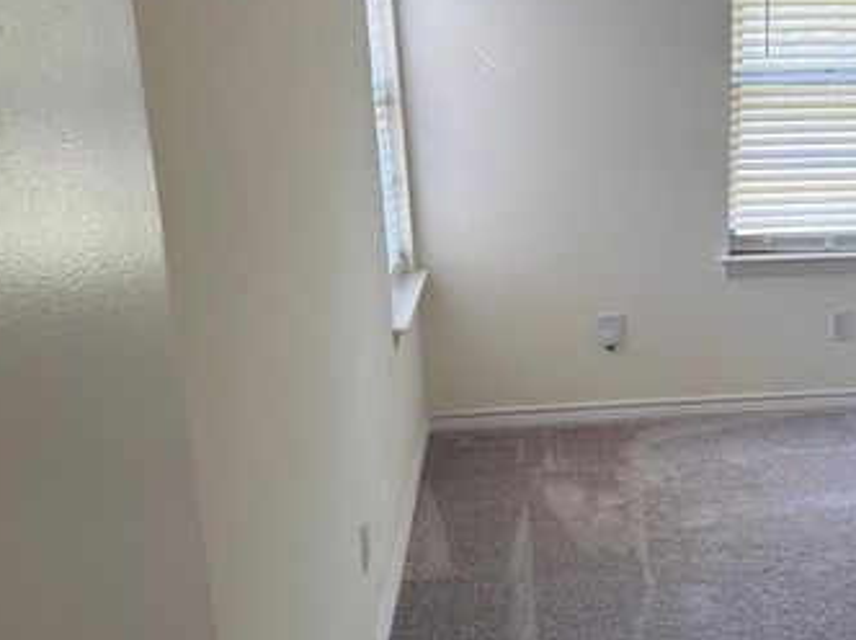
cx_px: 683
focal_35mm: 43
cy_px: 270
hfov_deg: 42.0
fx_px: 1062
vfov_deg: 33.4
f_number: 1.78
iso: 160
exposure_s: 1/121
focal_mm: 6.76
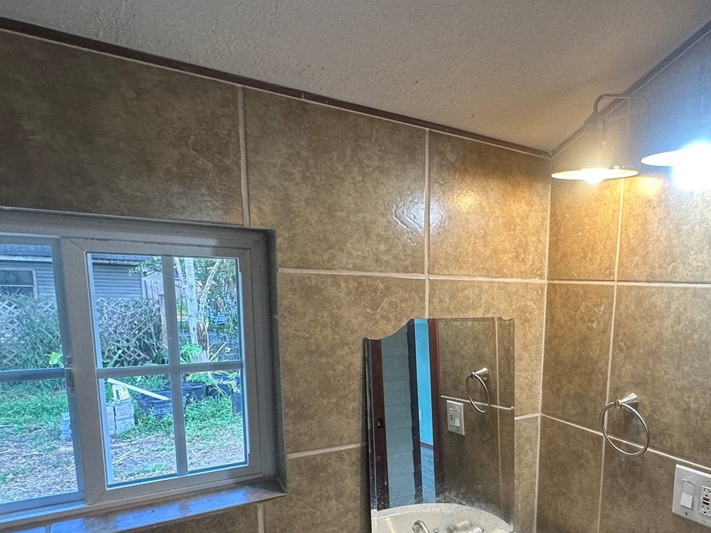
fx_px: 513
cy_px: 368
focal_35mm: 25
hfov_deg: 66.5
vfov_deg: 53.5
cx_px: 503
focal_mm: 2.22
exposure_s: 1/120
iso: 125
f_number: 2.2
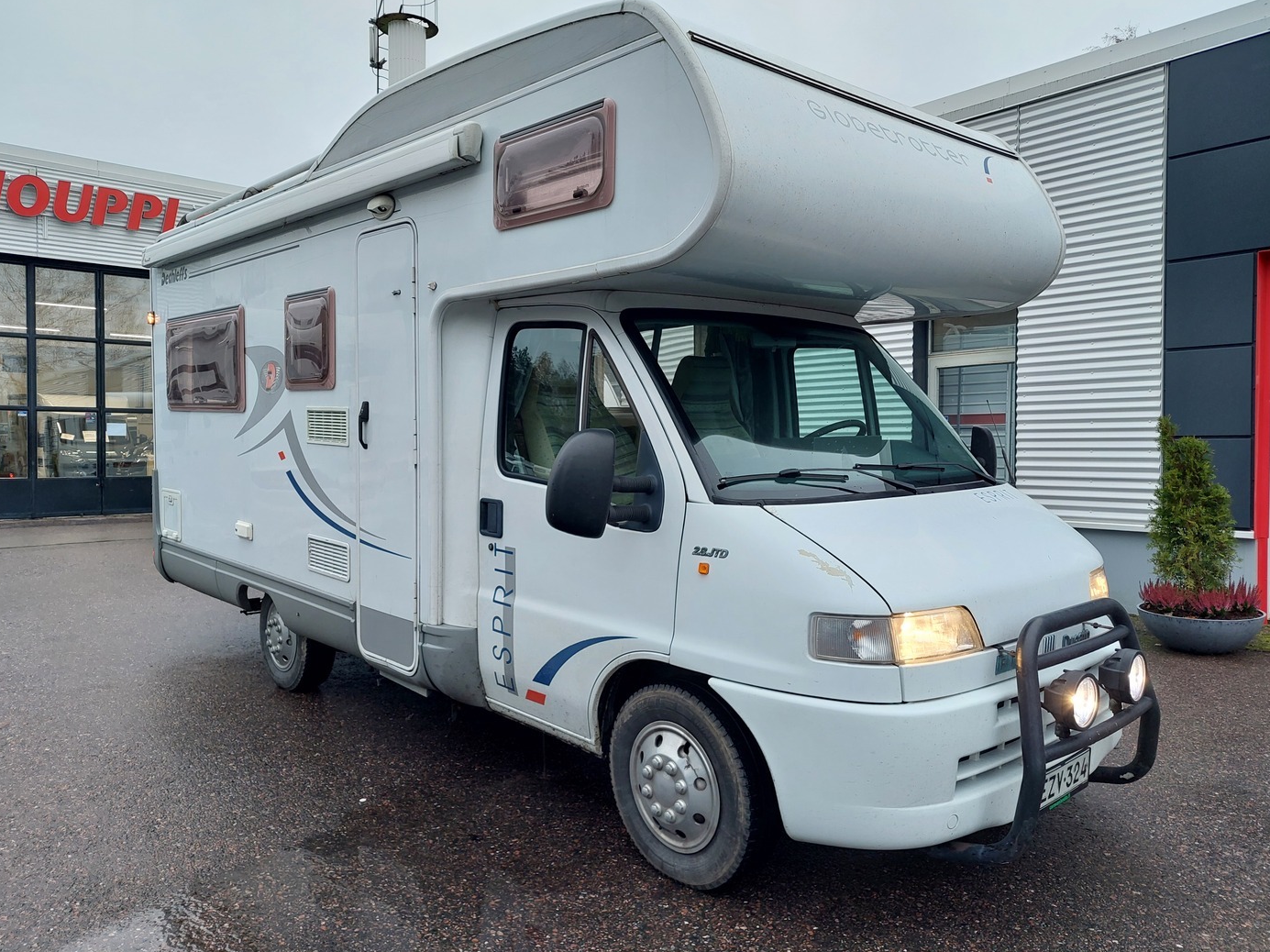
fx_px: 954
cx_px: 626
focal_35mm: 26
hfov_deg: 67.3
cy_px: 469
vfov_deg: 53.0
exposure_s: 1/100
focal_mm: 5.23
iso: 64
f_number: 1.8
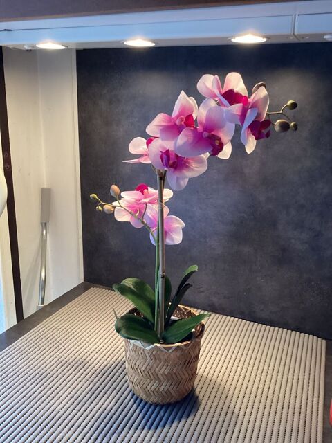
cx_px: 166
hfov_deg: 45.4
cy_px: 222
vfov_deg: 58.4
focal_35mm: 31
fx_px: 396
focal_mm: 3.3
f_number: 2.4
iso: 400
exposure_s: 1/60
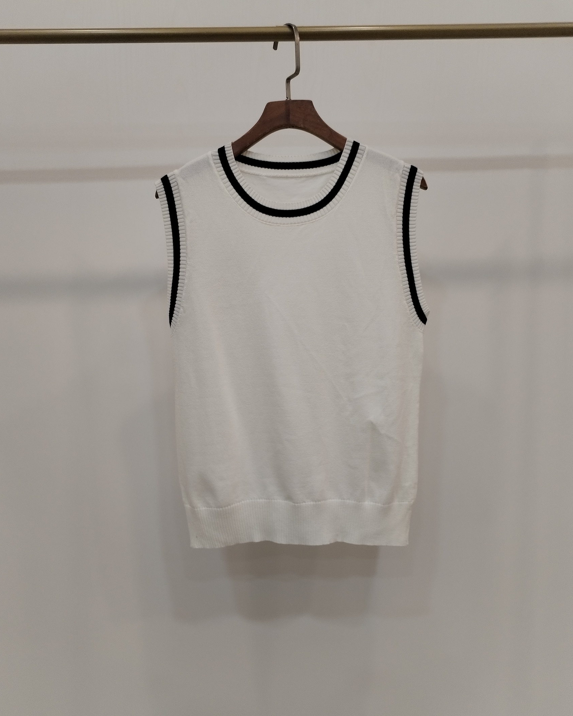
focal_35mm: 32
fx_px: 678
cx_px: 279
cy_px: 394
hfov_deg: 45.8
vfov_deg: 55.6
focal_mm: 4.75
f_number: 1.8
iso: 172
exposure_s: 1/60
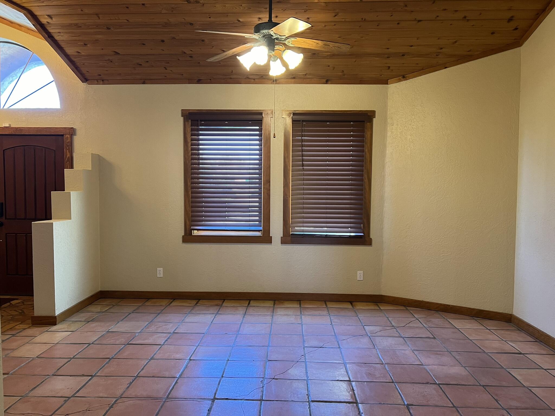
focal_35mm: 26
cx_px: 278
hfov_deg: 67.3
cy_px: 208
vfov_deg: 53.1
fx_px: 417
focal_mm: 5.7
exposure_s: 1/60
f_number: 1.5
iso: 160
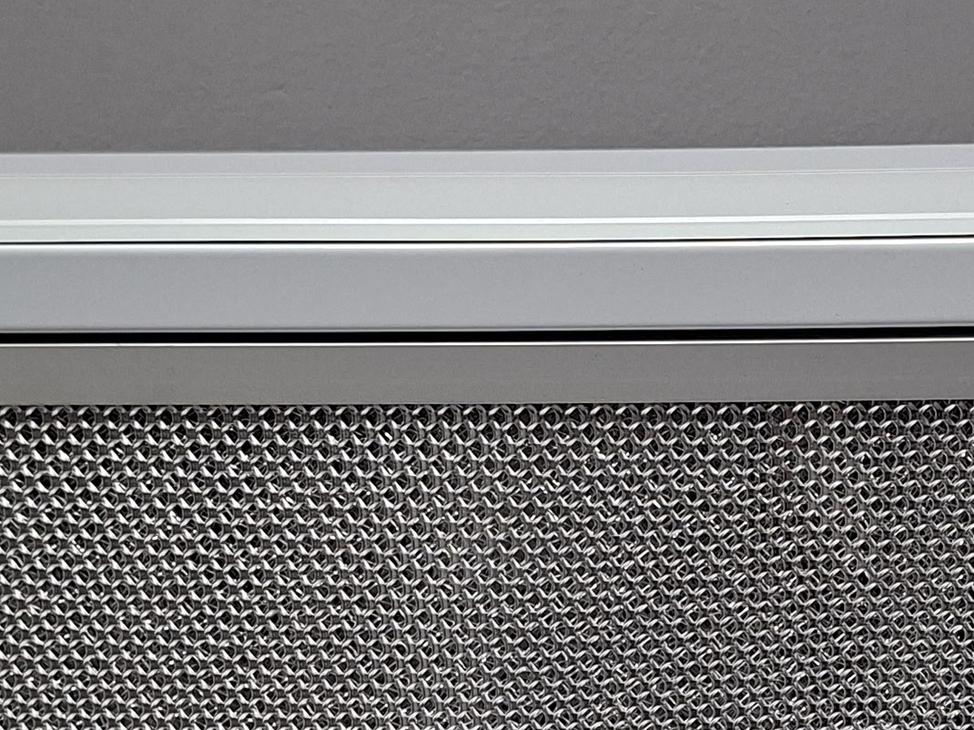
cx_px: 758
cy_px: 804
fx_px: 2419
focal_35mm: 86
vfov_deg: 16.6
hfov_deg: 22.5
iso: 250
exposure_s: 1/50
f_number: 1.8
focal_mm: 5.54
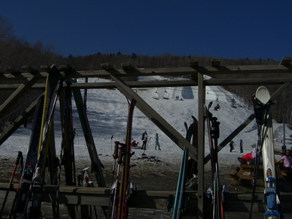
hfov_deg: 49.0
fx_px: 321
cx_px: 146
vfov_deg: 37.7
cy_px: 110
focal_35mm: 38
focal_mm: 7.9
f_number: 8
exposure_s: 1/800
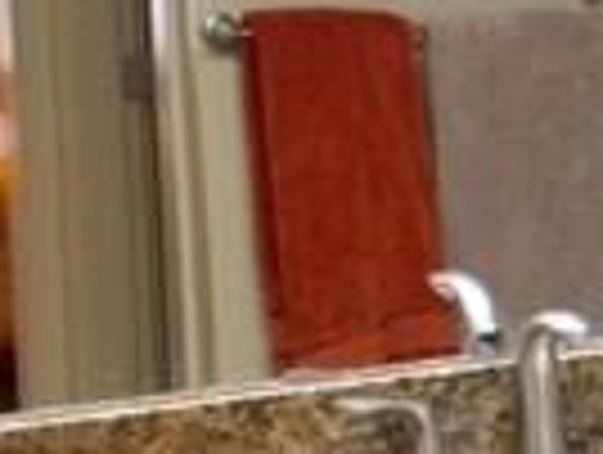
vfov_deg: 10.8
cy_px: 108
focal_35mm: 138
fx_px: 2408
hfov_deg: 12.8
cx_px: 1143
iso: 64
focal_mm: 4.15
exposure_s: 1/15
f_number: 2.2
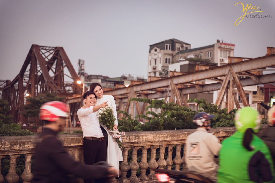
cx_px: 138
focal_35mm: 70
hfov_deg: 28.8
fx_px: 535
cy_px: 92
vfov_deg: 19.5
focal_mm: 70
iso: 1250
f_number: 2.8
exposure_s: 1/80
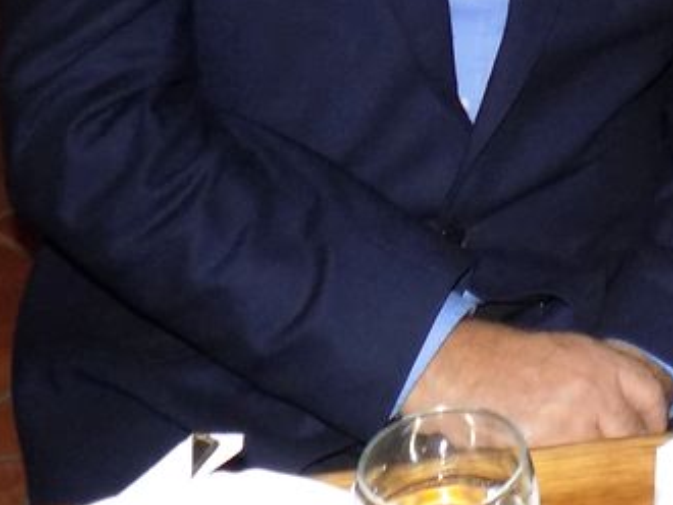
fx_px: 1809
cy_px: -238
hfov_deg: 18.7
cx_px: 997
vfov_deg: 14.8
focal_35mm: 93
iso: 200
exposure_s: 1/30
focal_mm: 5.3
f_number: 3.3
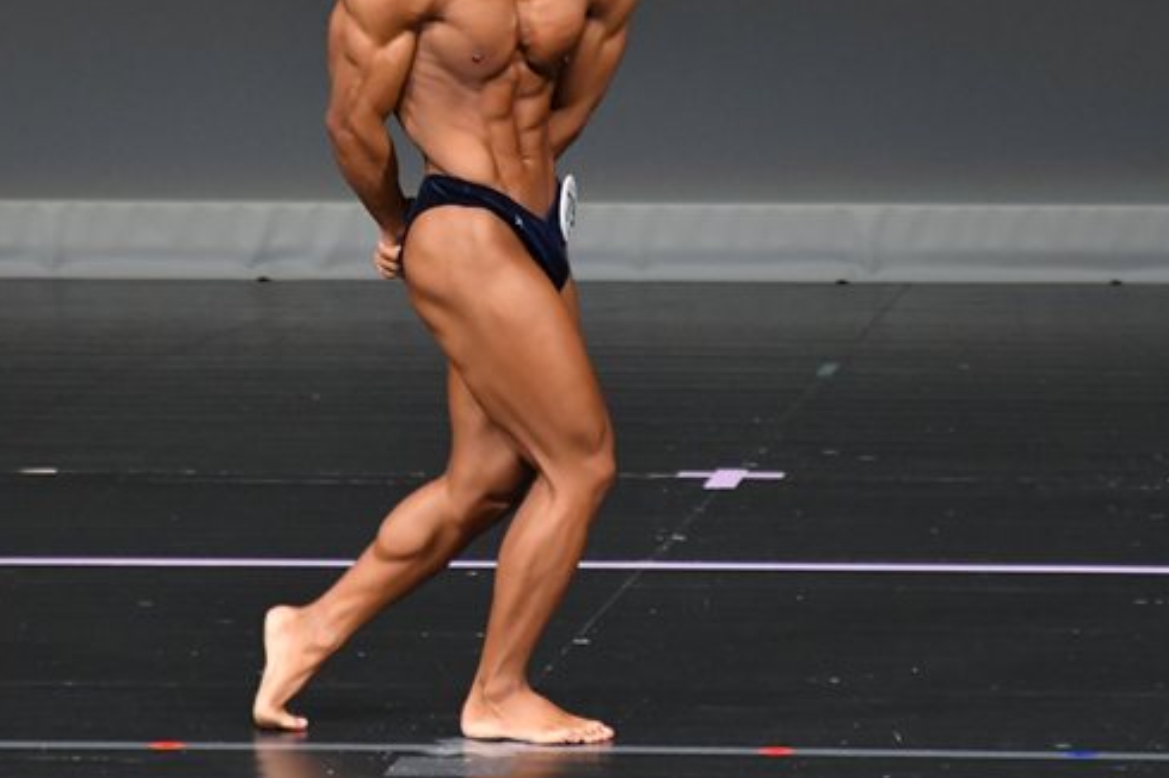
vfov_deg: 1.9
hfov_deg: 2.9
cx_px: 557
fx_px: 23104
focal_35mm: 712
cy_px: 284
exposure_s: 1/400
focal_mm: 300
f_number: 5.6
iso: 4000
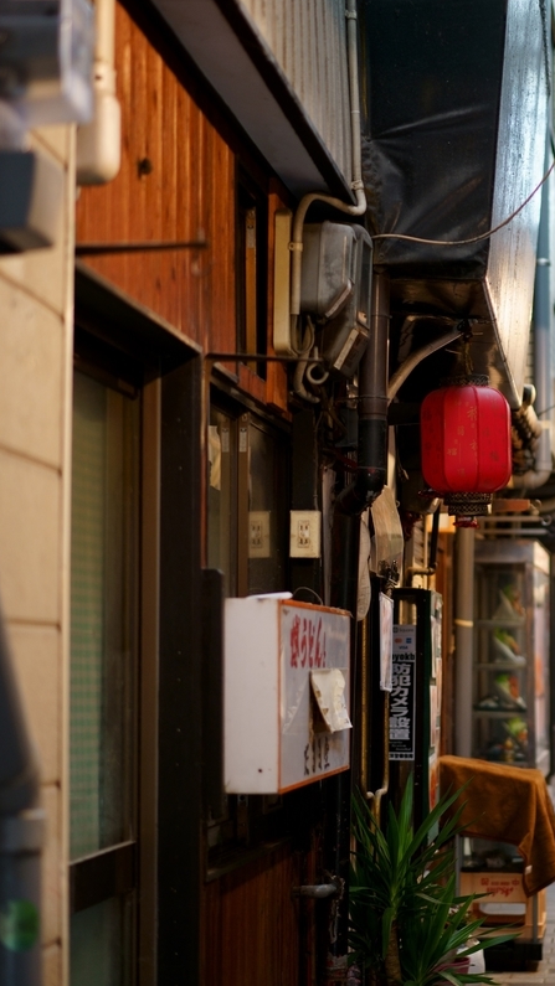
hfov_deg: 13.8
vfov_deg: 24.5
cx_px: 492
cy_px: 491
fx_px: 2277
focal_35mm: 87
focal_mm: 55
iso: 400
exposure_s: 1/60
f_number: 1.8
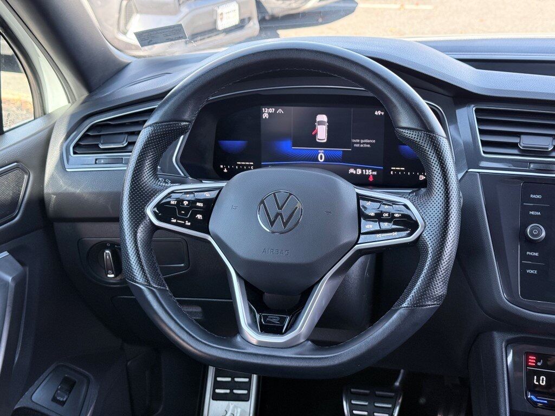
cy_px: 208
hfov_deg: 39.7
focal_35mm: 48
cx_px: 278
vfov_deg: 30.3
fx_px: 770
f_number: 1.78
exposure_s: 1/134
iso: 80
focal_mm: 6.76
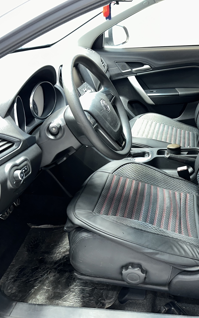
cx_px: 151
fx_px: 295
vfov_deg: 56.7
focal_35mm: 34
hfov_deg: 36.3
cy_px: 159
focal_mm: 6.86
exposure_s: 1/6
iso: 200
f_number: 1.78
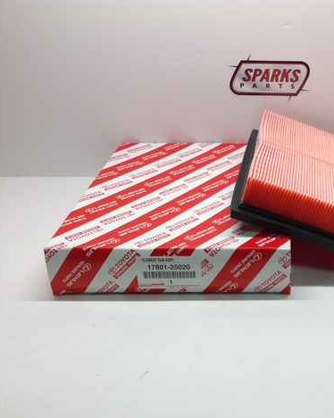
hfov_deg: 33.2
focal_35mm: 44
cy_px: 206
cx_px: 266
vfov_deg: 42.0
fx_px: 544
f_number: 2.4
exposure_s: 1/30
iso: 32
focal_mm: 3.3
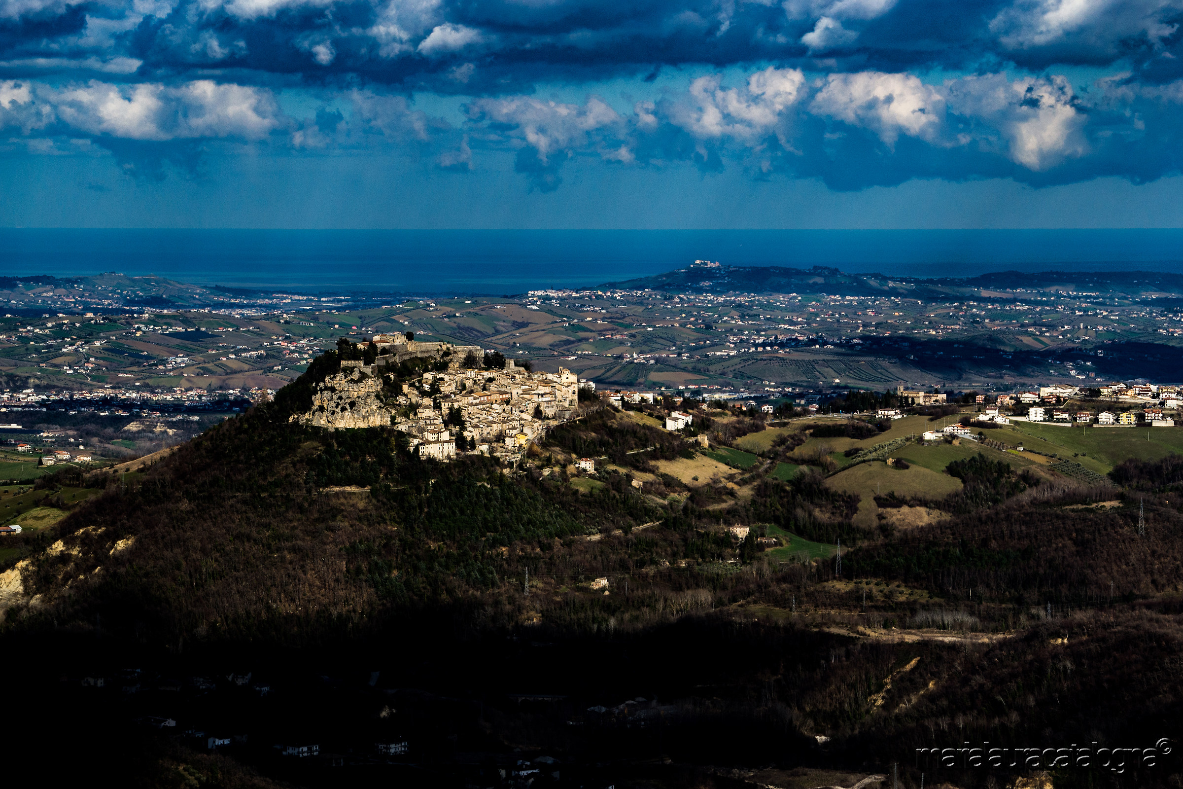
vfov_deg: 10.8
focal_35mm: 128
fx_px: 4189
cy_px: 394
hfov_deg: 16.1
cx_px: 592
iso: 200
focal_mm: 85
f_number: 11
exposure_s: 1/250
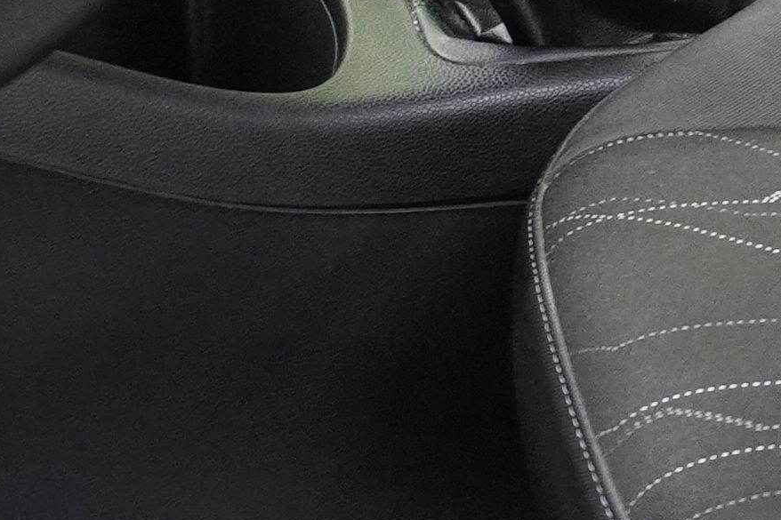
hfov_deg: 11.3
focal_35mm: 164
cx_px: 1591
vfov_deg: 8.0
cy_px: -450
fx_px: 3557
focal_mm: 16
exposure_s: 1/30
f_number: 3.5
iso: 1600
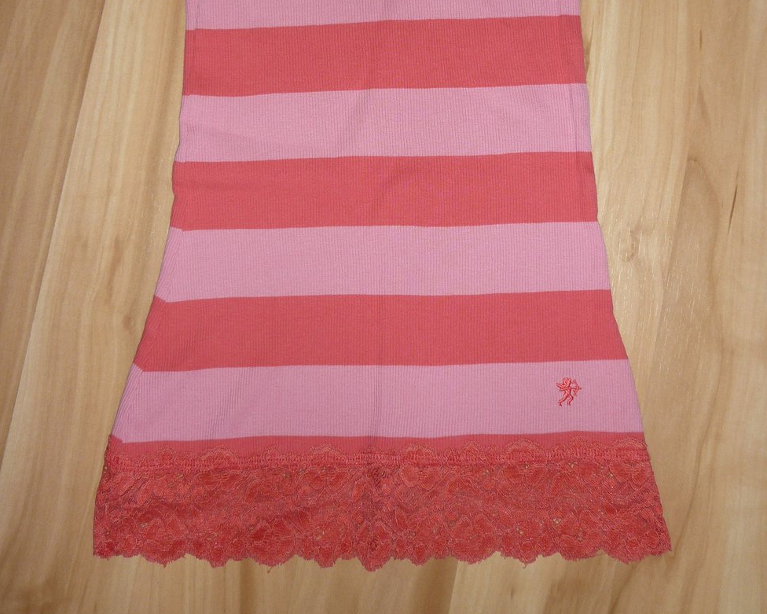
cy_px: 113
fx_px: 999
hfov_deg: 42.0
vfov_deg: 33.1
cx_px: 384
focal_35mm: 44
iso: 100
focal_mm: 5.5
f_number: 2.8
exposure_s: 1/30
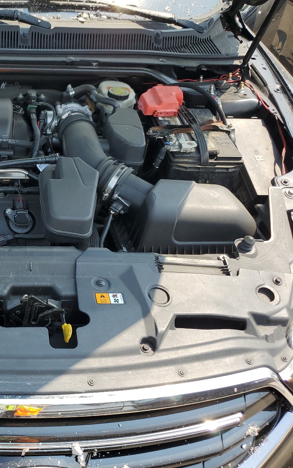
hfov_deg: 31.9
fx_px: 473
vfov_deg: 52.7
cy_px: 235
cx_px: 3
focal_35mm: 37
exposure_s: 1/1111
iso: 50
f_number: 1.5
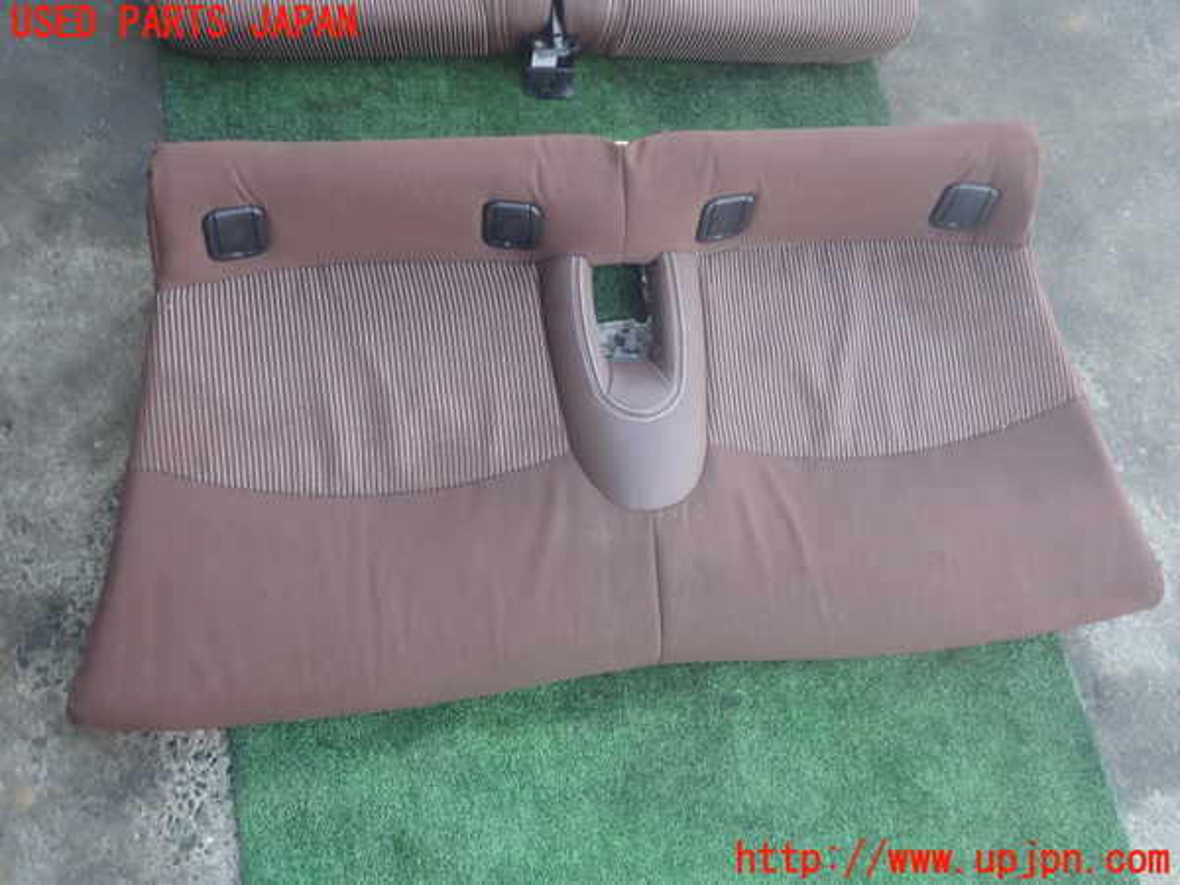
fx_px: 1023
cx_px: 590
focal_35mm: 30
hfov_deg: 60.0
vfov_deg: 46.8
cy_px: 442
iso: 200
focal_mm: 5.4
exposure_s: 1/125
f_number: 2.3
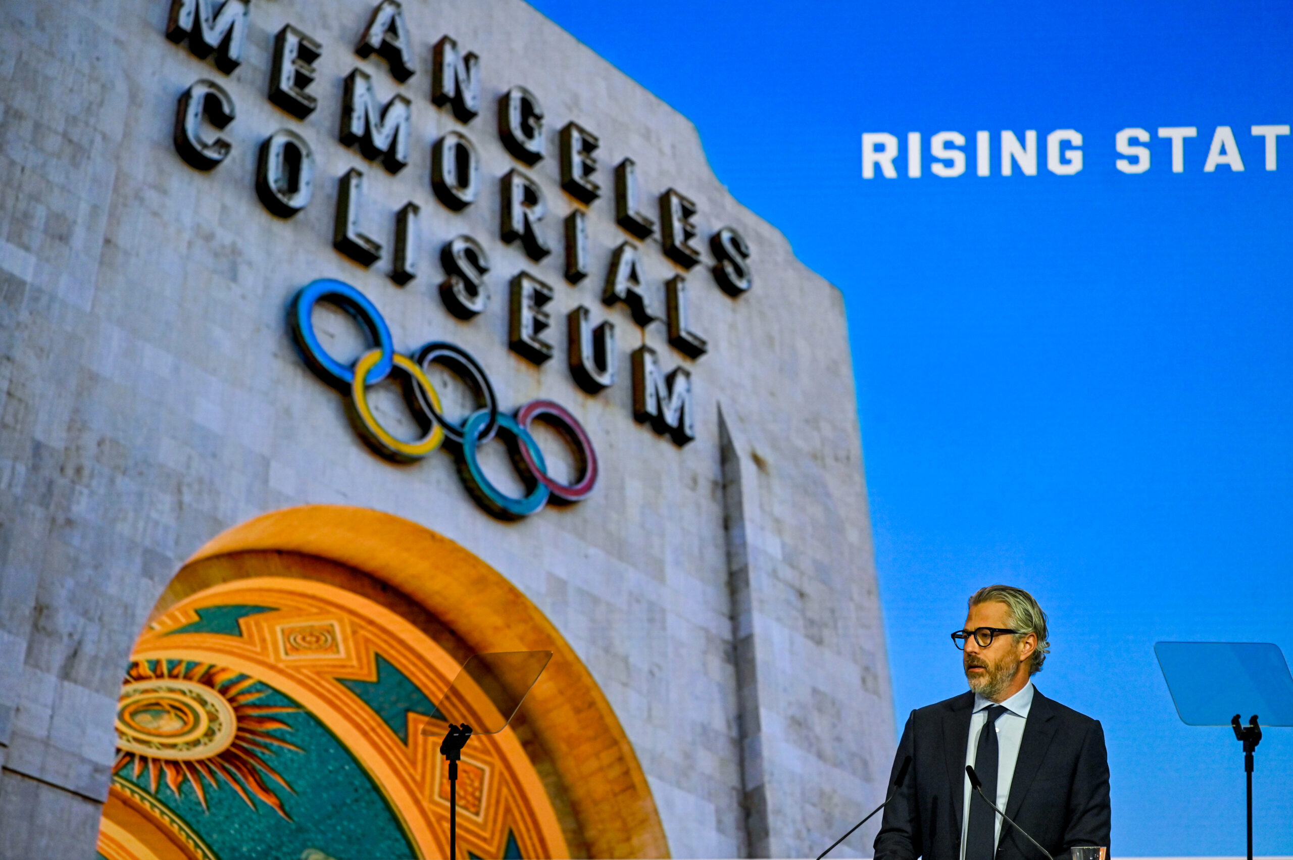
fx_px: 9690
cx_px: 646
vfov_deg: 5.1
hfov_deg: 7.6
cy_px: 430
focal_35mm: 270
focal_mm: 270
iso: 1600
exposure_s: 1/320
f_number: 4
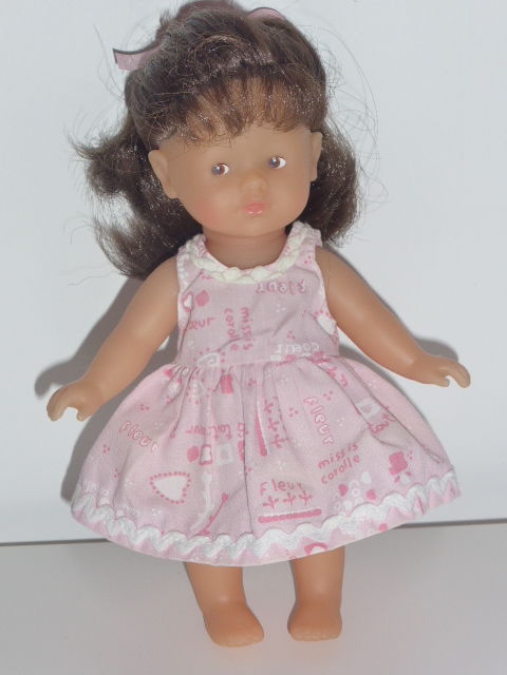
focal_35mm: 79
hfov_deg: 18.7
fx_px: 1543
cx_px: 254
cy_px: 338
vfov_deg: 24.7
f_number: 5
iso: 160
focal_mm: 13.3
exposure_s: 1/60
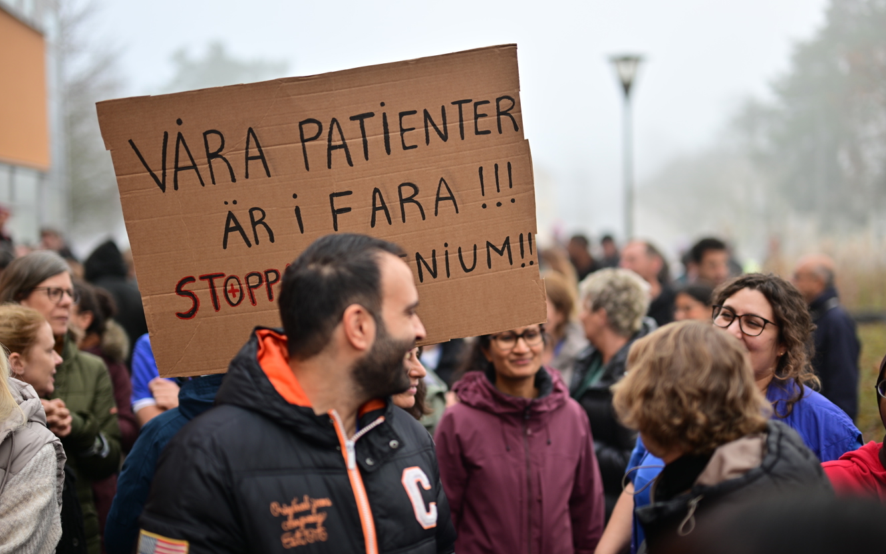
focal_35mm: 52
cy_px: 285
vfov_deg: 24.9
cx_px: 443
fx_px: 1256
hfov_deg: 38.9
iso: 64
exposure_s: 1/400
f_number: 1.2
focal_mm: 50
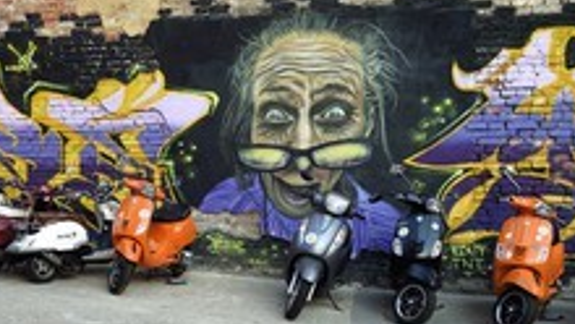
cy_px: 287
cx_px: 112
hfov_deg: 41.0
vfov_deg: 24.3
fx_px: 732
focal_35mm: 48
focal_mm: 24
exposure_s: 1/160
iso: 400
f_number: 6.3
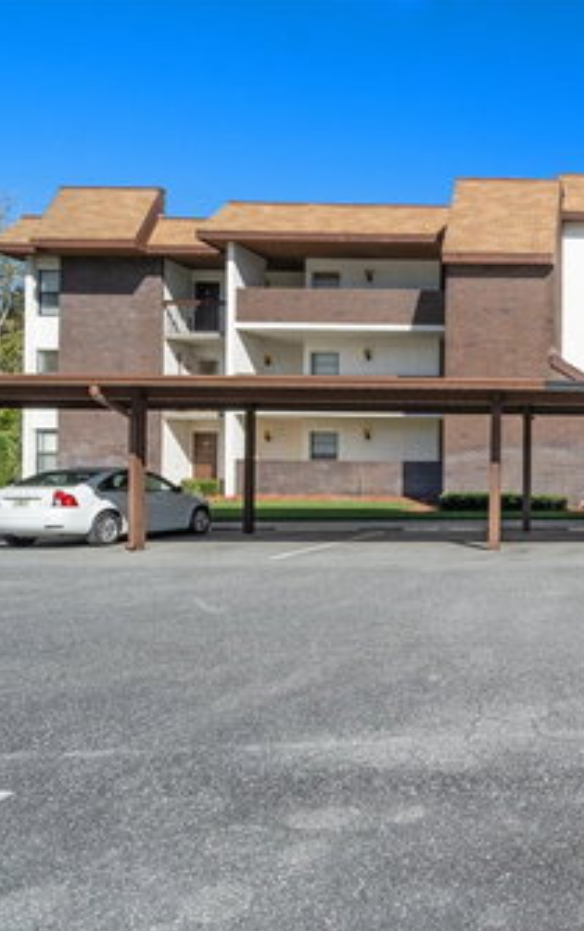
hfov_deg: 36.6
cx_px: 665
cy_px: 471
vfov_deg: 66.4
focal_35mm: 28
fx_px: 712
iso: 320
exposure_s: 1/800
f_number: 8
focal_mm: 12
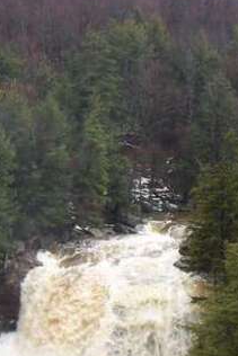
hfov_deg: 11.5
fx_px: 1179
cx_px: 76
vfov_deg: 17.2
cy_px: 168
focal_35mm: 119
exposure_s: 1/250
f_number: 3.1
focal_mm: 9.8
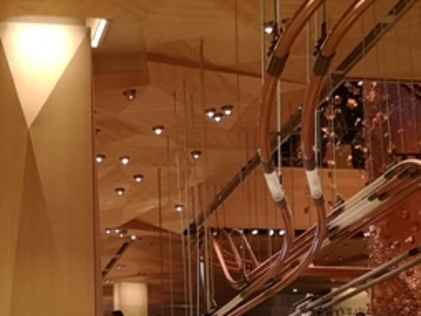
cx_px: 68
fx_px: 1035
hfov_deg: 22.6
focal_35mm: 85
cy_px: 336
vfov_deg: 16.9
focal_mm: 3.95
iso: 640
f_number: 1.8
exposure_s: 1/100
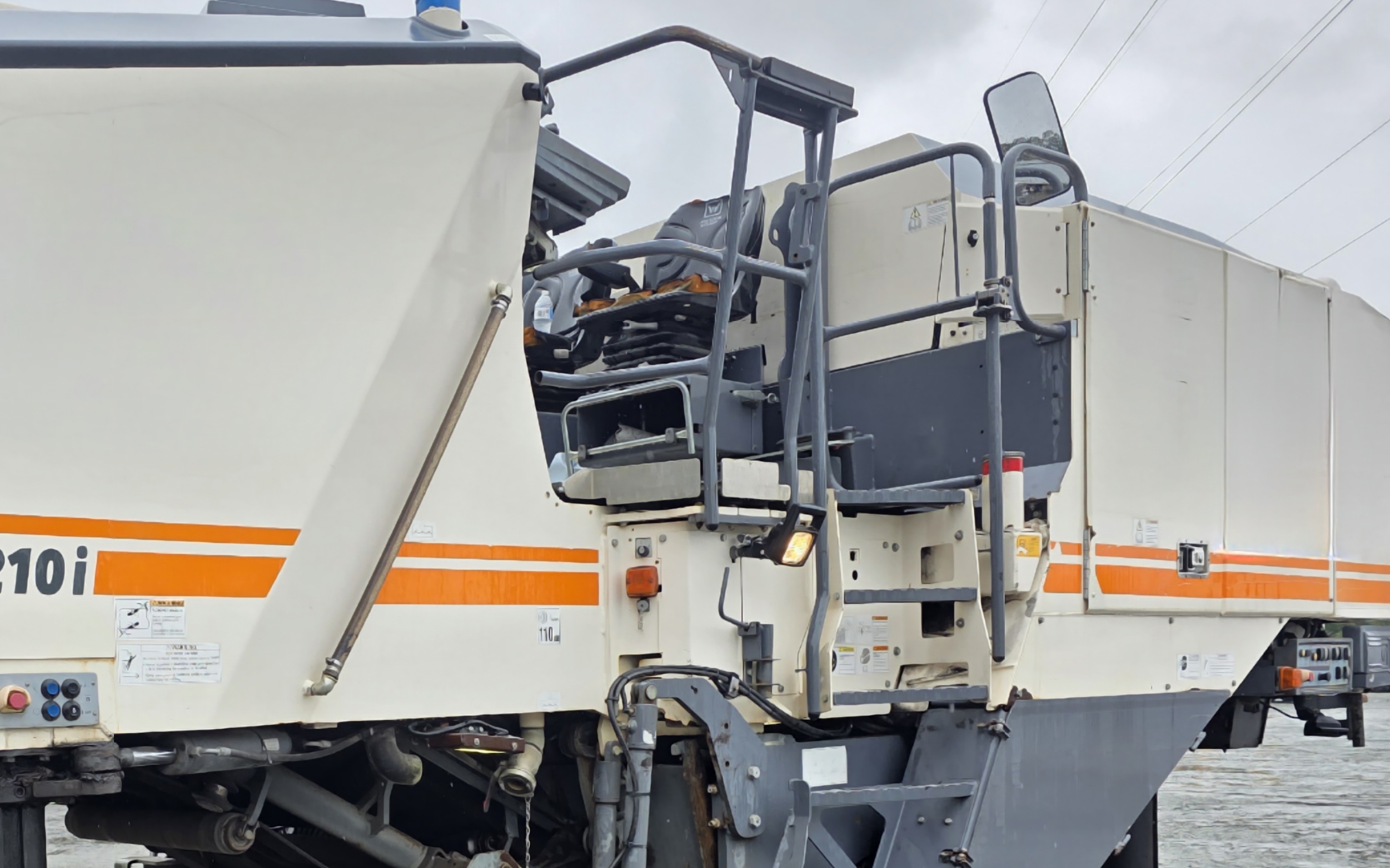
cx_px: 335
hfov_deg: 48.3
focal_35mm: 39
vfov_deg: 31.6
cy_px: 737
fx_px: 1477
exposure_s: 1/1429
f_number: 1.7
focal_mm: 6.3
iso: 80
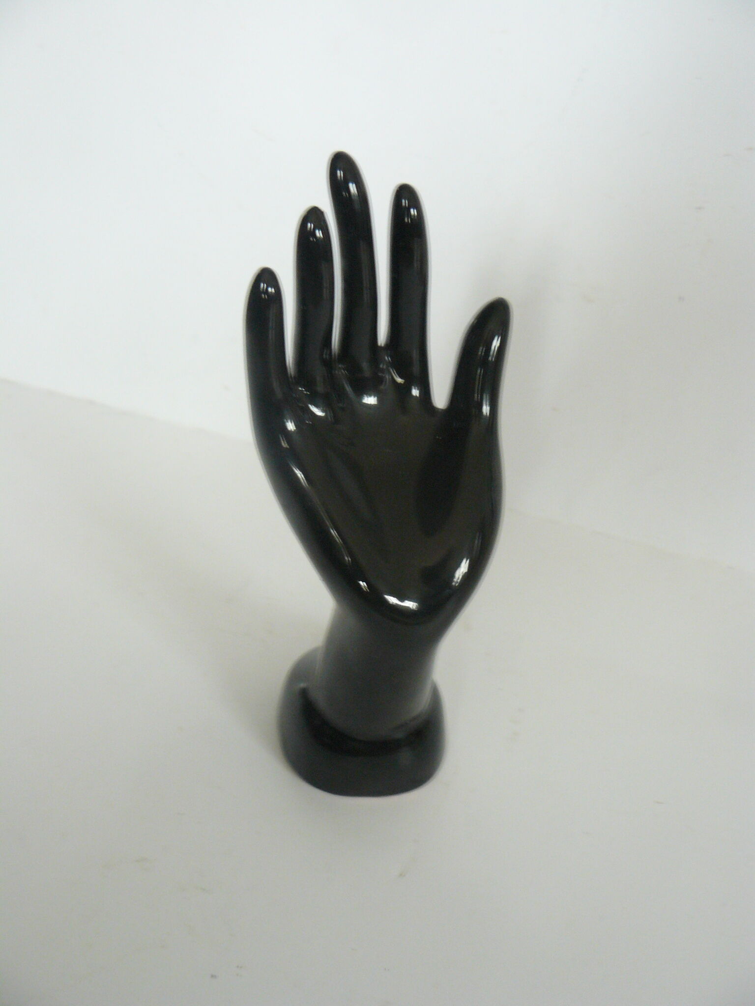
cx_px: 378
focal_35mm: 36
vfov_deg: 51.4
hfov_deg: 39.7
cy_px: 503
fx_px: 1047
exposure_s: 1/6
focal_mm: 6
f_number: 2.8
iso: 200
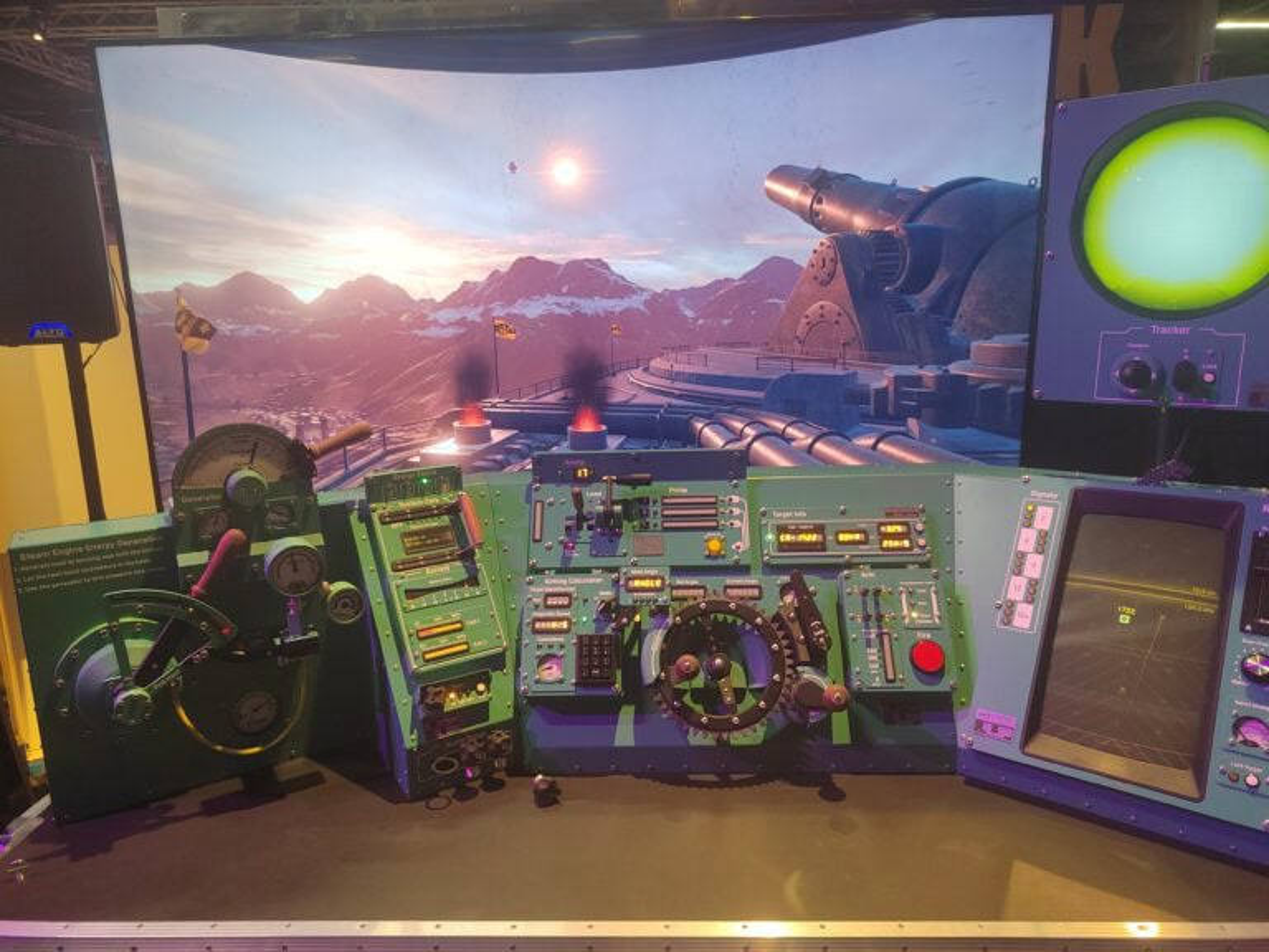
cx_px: 634
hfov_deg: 73.9
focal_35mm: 23
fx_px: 843
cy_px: 476
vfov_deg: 58.9
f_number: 1.9
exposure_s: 1/100
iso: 1375
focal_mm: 5.5
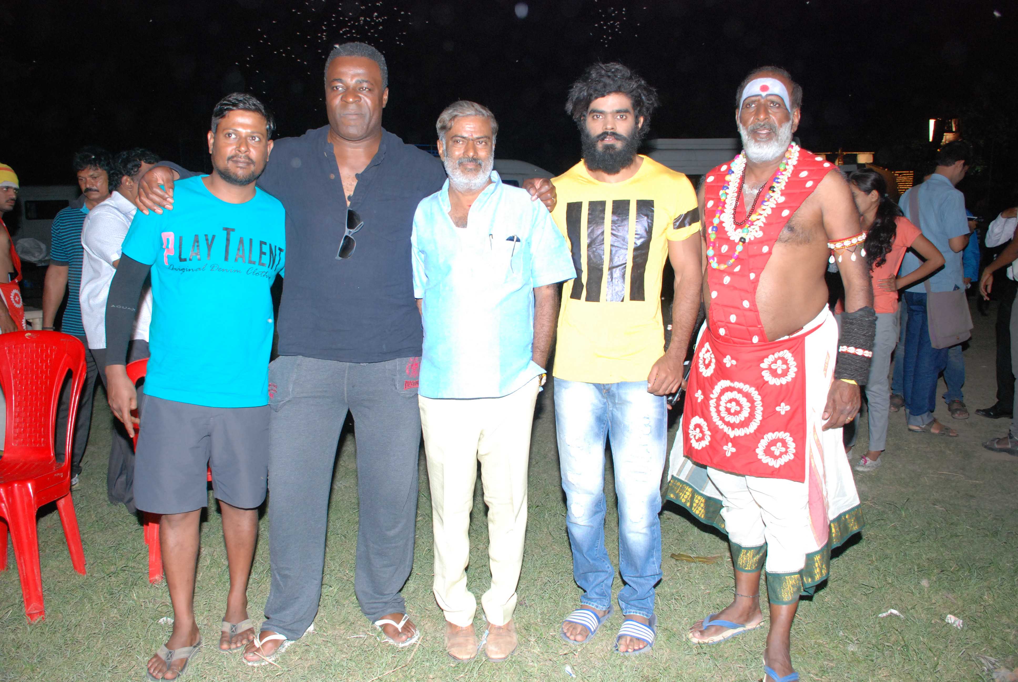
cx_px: 509
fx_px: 764
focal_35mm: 27
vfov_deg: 48.0
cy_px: 341
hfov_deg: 67.3
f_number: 5.6
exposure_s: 1/125
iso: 640
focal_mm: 18
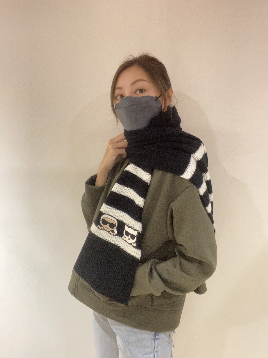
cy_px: 179
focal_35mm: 30
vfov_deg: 60.0
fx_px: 310
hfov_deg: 46.8
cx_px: 134
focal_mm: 2.71
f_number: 2.2
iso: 250
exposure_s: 1/50
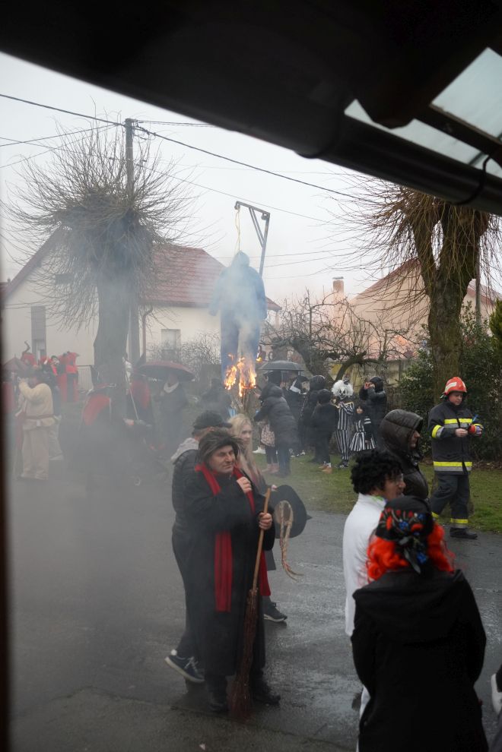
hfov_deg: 30.1
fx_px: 935
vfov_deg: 43.9
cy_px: 376
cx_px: 251
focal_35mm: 45
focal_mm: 29.8
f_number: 3.2
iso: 1600
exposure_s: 1/125
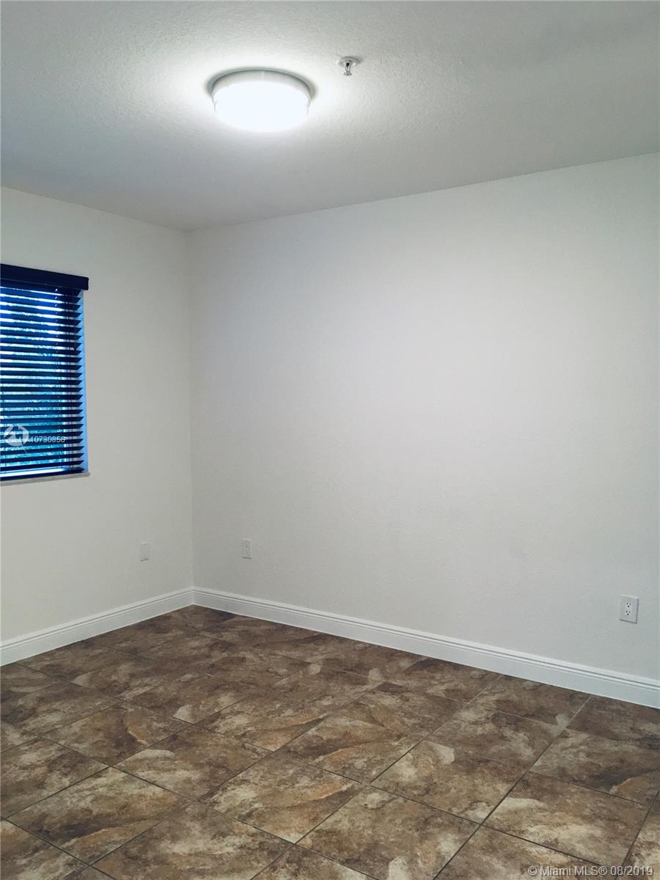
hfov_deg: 48.2
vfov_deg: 61.7
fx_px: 737
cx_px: 330
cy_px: 440
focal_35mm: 29
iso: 80
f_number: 2.2
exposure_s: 1/33
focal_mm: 4.15
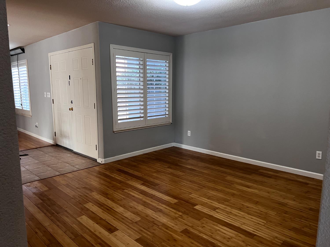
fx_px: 248
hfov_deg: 67.3
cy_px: 124
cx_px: 165
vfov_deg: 53.1
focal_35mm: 26
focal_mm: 5.7
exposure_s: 1/60
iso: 200
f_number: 1.5
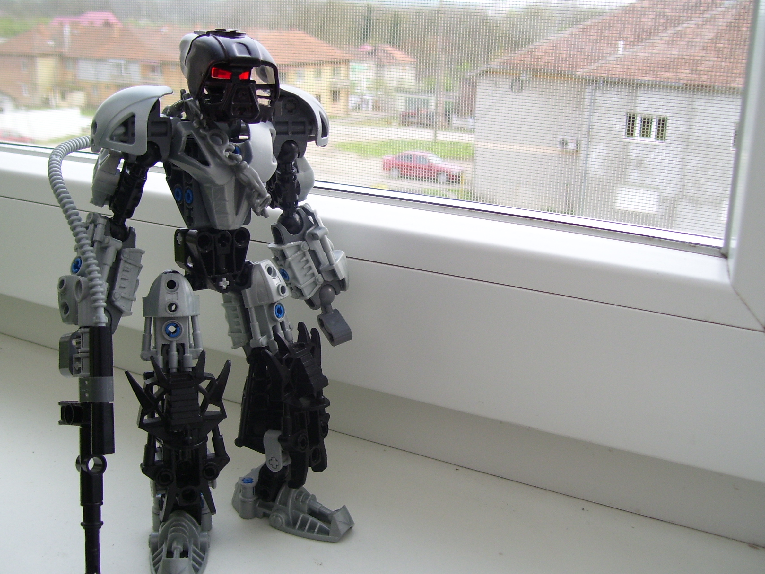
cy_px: 309
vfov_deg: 35.9
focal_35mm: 40
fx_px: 884
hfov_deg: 46.8
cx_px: 361
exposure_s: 1/125
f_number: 2.7
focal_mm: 6
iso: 80
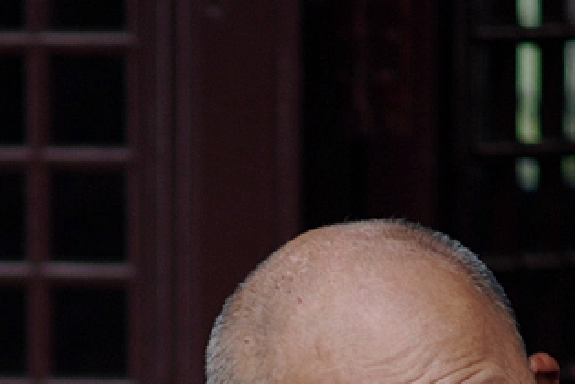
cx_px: 179
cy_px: 595
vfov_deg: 1.3
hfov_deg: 2.0
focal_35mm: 1027
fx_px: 16418
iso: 200
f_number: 4
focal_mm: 210
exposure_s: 1/50
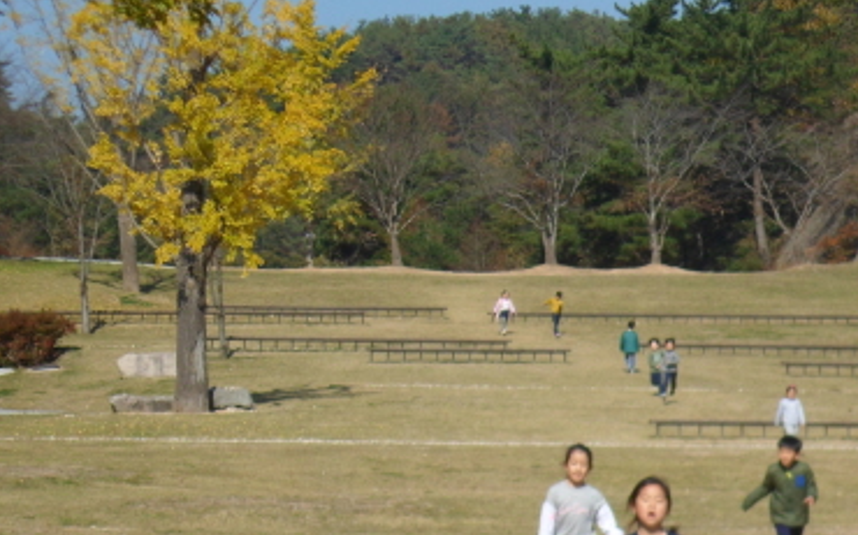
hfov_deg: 11.7
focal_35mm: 179
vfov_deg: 7.3
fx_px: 4184
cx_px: 582
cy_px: 405
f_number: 5.1
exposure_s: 1/500
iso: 80
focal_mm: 19.6
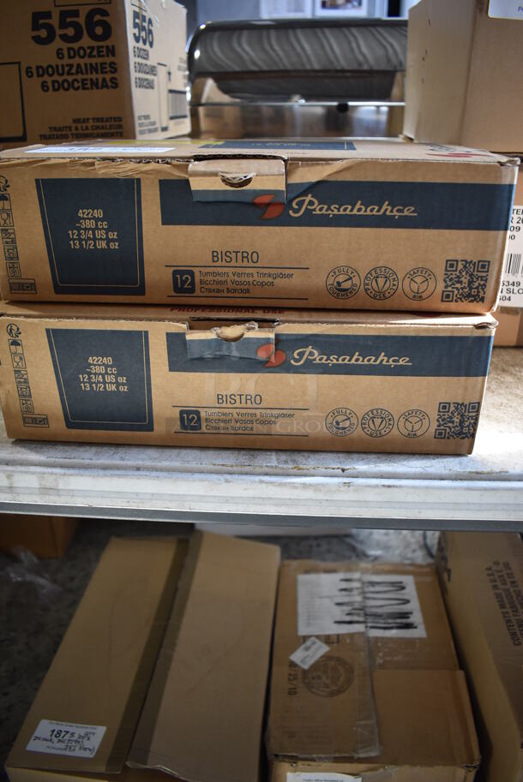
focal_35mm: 27
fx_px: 587
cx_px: 262
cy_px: 391
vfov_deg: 67.3
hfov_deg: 48.0
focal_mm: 18
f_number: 3.5
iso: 800
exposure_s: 1/200
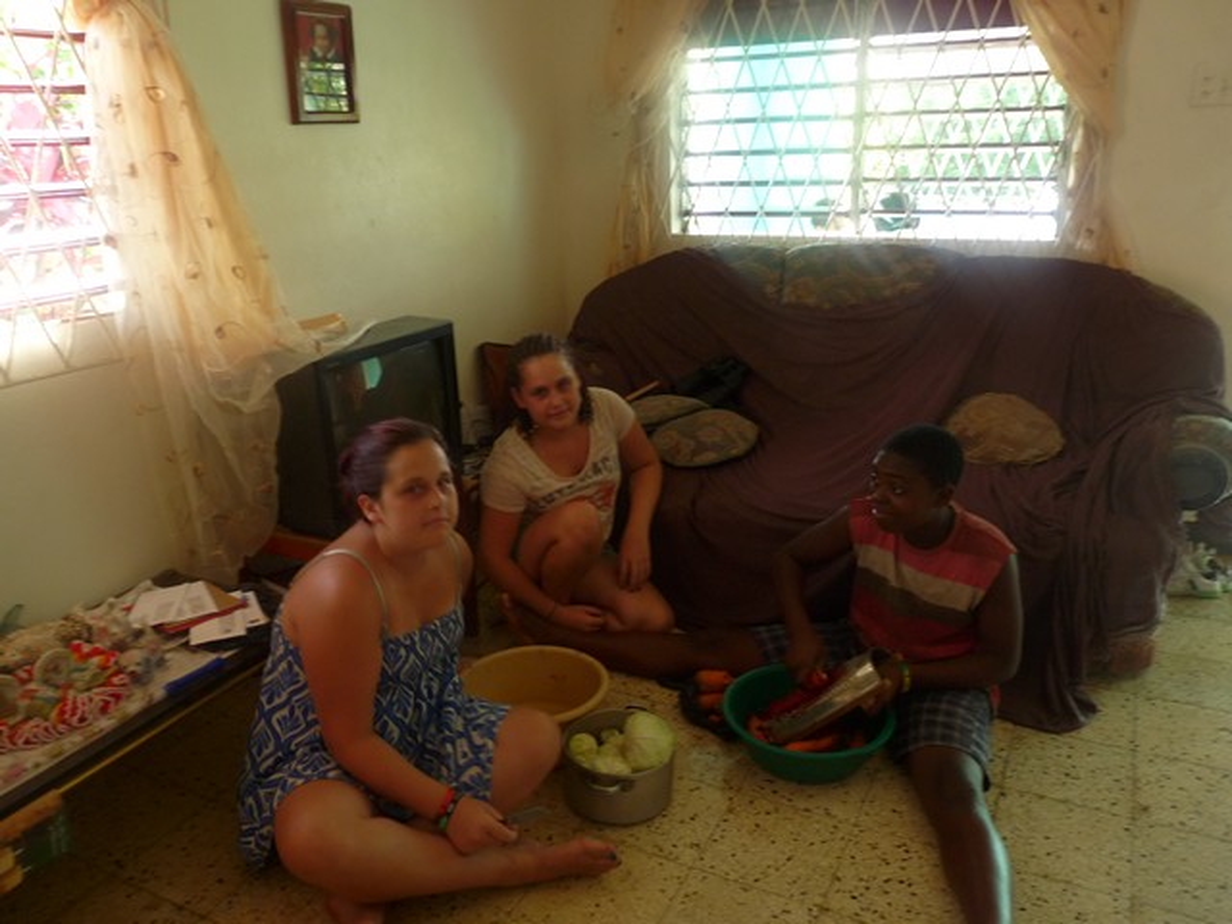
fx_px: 961
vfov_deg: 51.4
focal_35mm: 27
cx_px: 616
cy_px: 462
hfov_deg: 65.3
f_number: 2.8
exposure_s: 1/30
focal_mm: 4.8
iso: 160
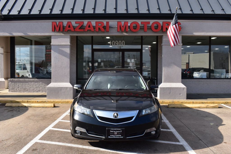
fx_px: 231
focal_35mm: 36
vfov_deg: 36.8
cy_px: 77
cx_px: 116
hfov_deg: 53.1
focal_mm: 24
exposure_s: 1/400
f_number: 11
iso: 400
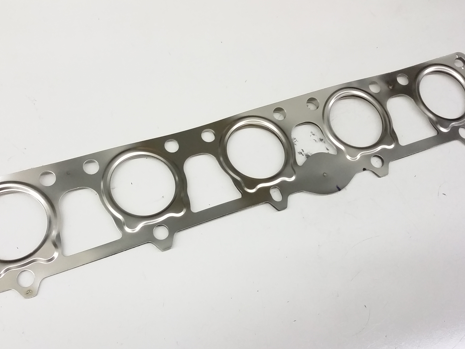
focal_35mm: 38
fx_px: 510
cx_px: 208
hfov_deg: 48.9
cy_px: 175
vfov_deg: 37.7
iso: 160
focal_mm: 3.4
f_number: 2.4
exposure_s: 1/15
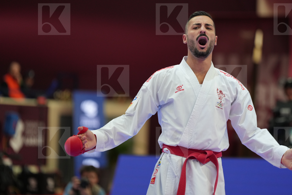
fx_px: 1760
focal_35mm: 217
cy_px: 81
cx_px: 172
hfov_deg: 9.5
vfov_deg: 6.3
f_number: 2.8
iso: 1250
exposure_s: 1/1000
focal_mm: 178
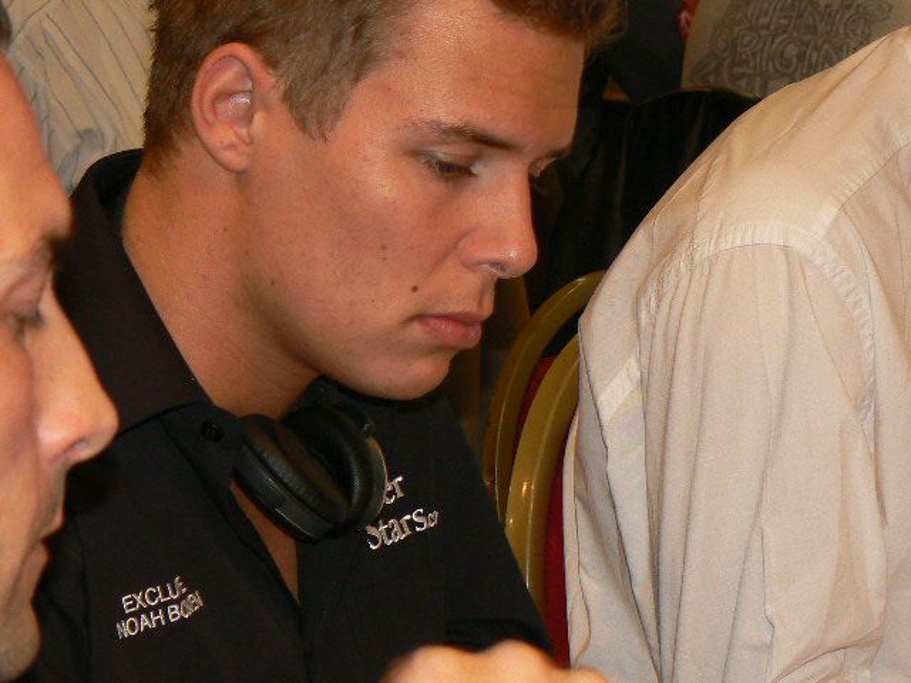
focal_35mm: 127
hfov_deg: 15.5
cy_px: 342
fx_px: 3342
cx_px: 456
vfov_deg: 11.7
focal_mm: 15.5
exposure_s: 1/30
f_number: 3.2
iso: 100
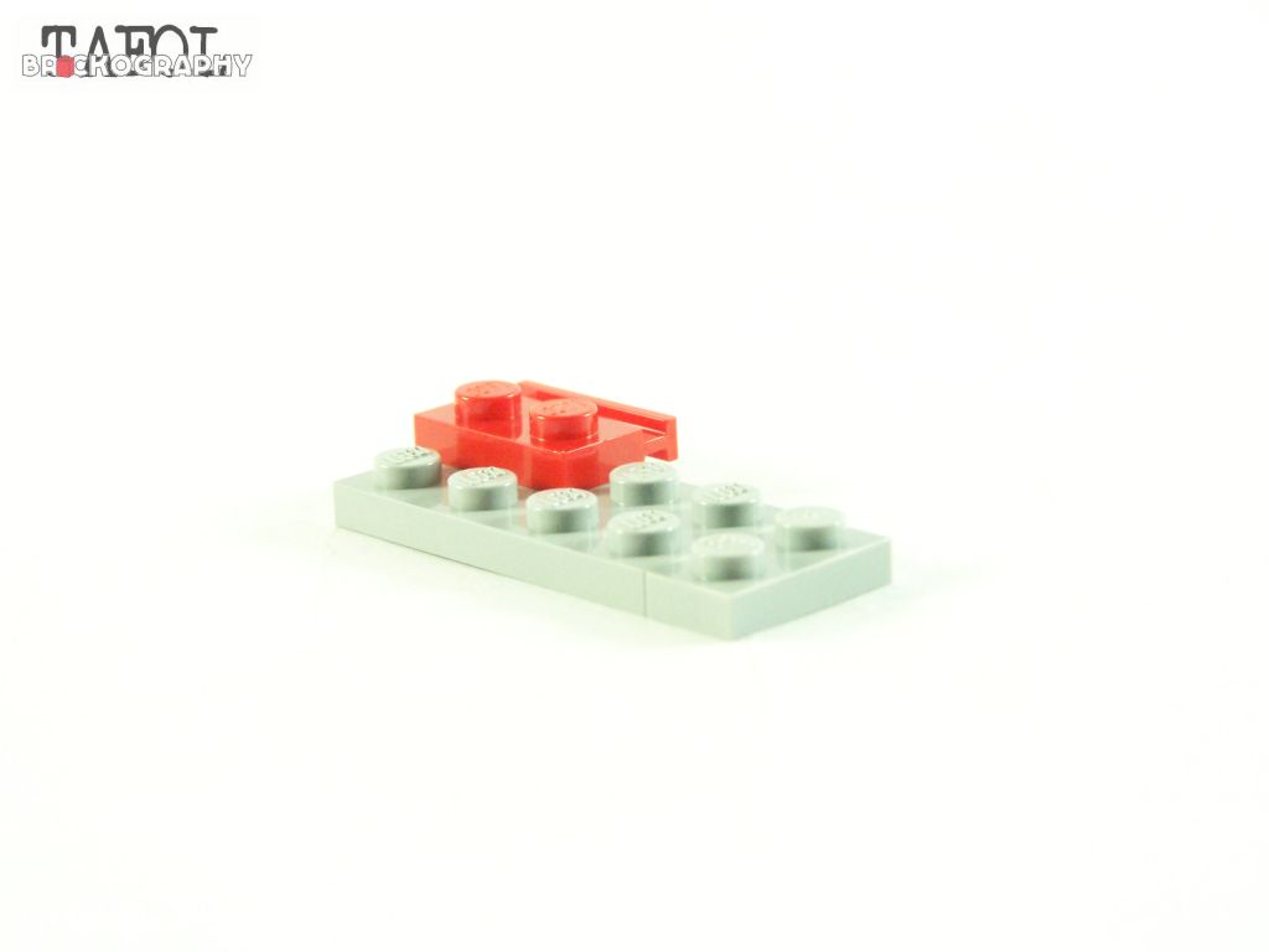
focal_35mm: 105
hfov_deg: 18.7
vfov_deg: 14.1
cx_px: 634
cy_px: 476
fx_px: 3849
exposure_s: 1/60
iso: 400
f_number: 3.6
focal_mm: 17.5
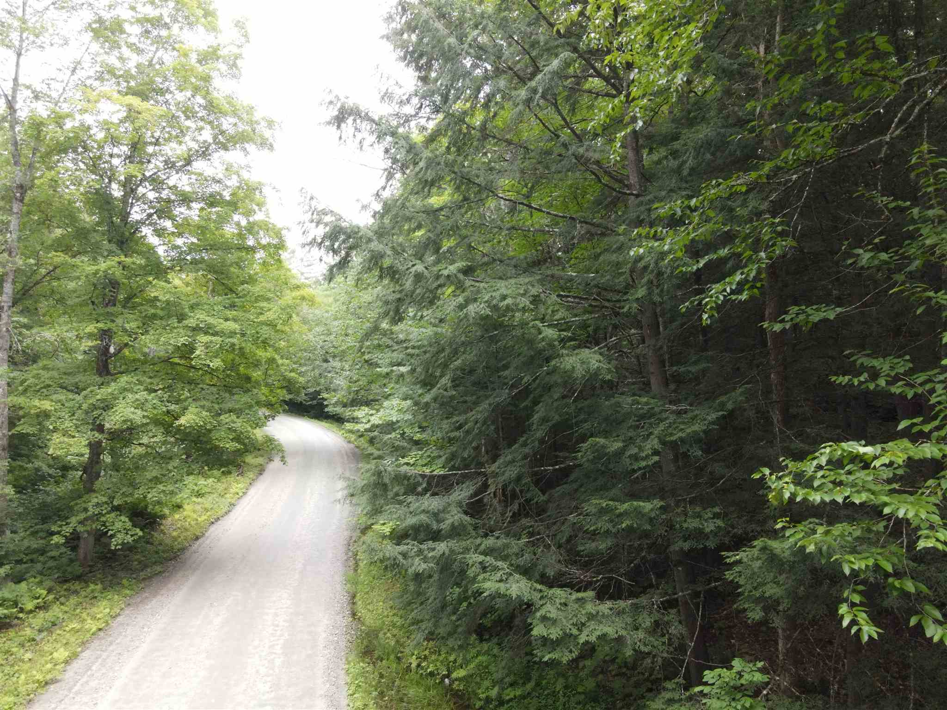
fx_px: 657
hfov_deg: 71.6
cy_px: 355
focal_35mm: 24
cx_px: 474
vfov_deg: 56.8
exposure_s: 1/4
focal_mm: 4.5
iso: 840
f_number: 2.8
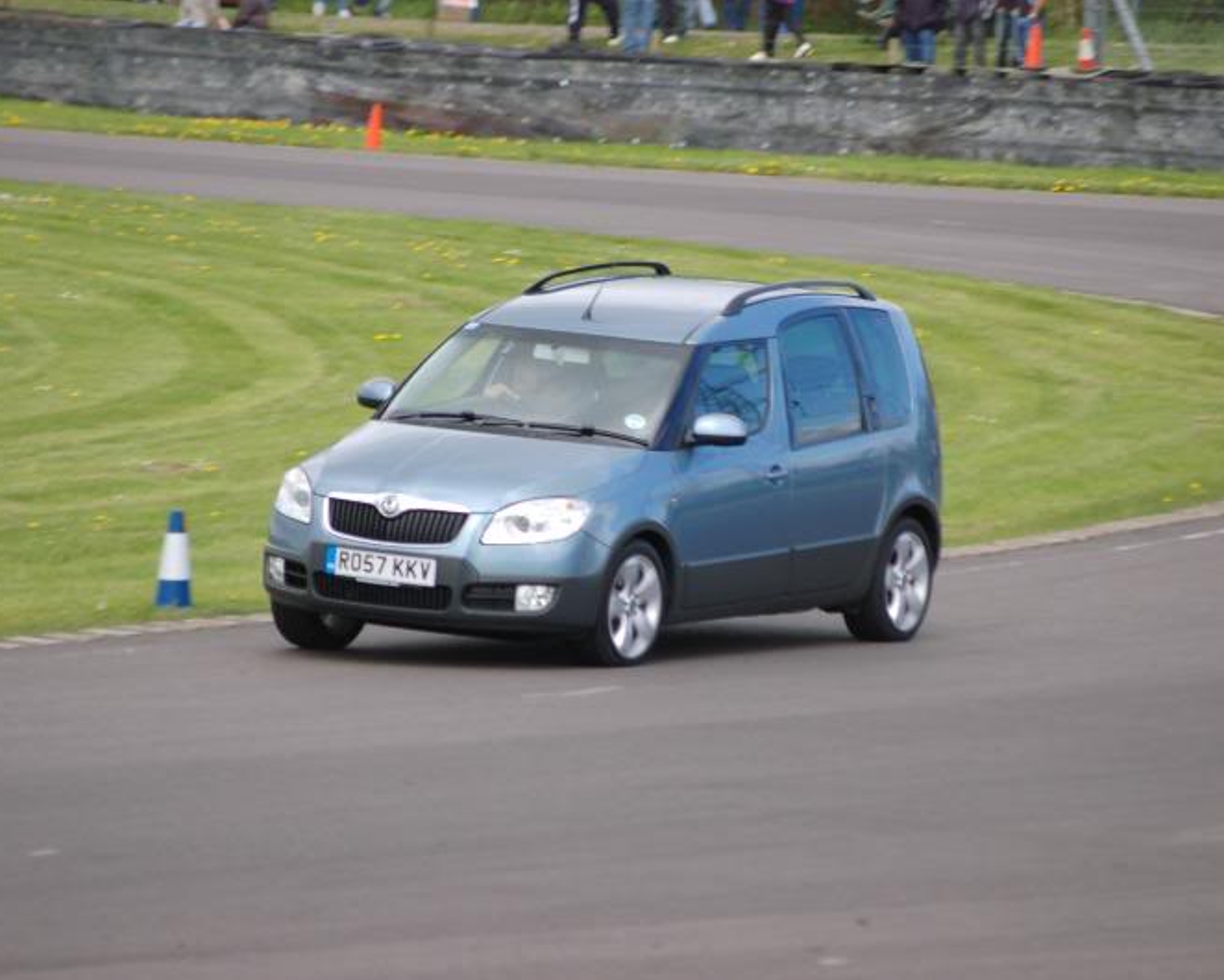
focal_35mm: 340
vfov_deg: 4.6
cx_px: 610
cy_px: 490
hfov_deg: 5.7
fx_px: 12320
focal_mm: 200
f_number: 6.3
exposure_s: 1/320
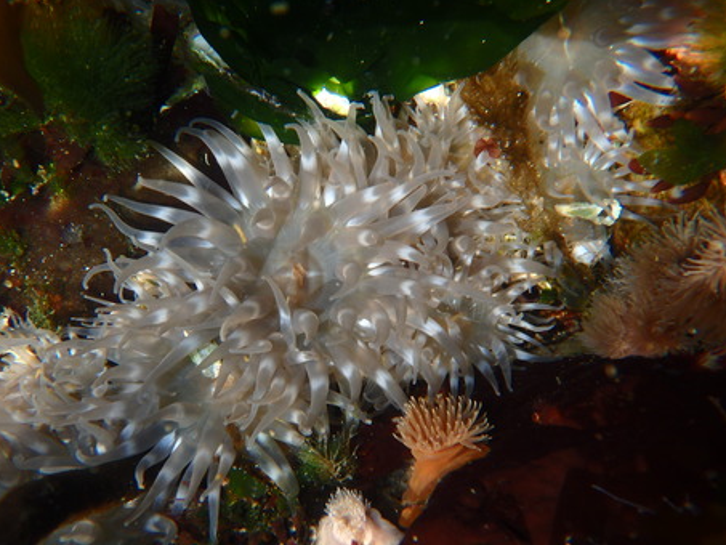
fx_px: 671
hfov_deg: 56.8
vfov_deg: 44.1
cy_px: 294
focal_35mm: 32
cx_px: 341
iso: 125
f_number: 4.6
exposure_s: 1/200
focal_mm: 5.2
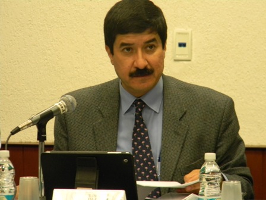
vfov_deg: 4.4
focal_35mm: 335
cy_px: 100
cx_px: 133
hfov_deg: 5.9
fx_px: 2574
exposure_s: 1/9.2
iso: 400
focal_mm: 60.7
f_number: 5.4
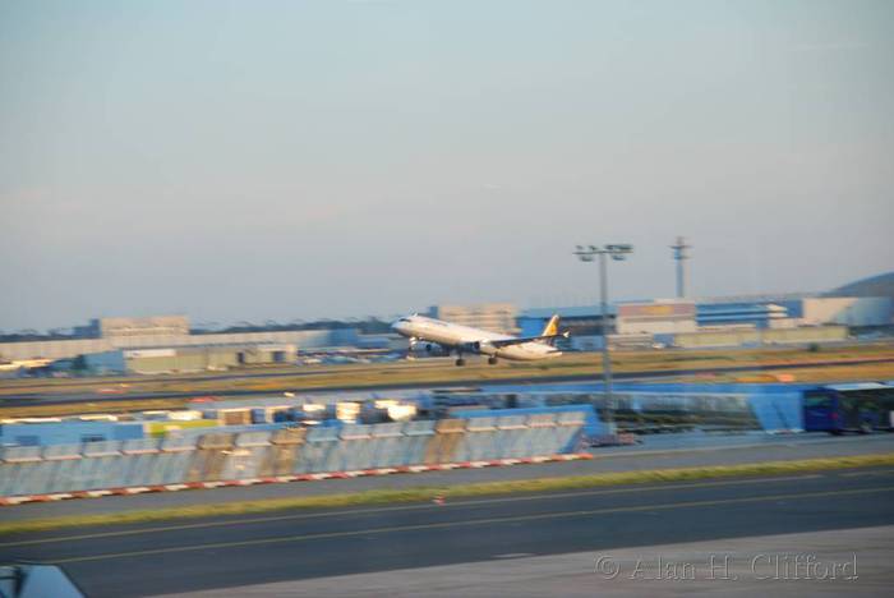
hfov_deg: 12.2
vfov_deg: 8.2
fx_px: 4175
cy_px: 299
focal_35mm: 168
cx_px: 447
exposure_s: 1/30
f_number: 5.6
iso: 200
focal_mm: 112
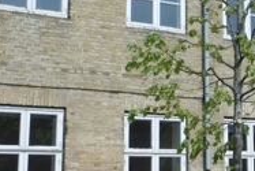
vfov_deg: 13.0
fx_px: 744
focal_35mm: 105
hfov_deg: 18.9
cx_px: 256
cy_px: 16
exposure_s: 1/400
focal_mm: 6.6
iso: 125
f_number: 8.4
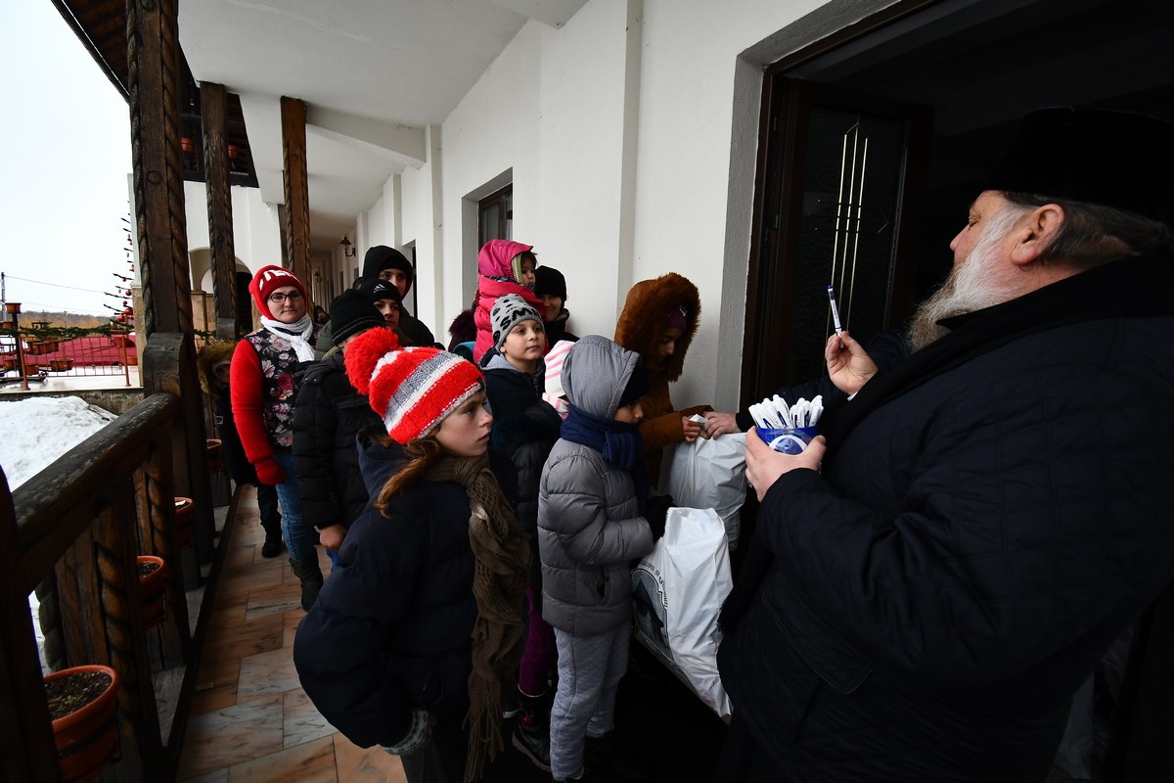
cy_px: 392
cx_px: 587
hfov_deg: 100.4
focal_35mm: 15
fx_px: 489
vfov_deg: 77.3
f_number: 4.5
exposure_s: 1/400
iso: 800
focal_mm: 10
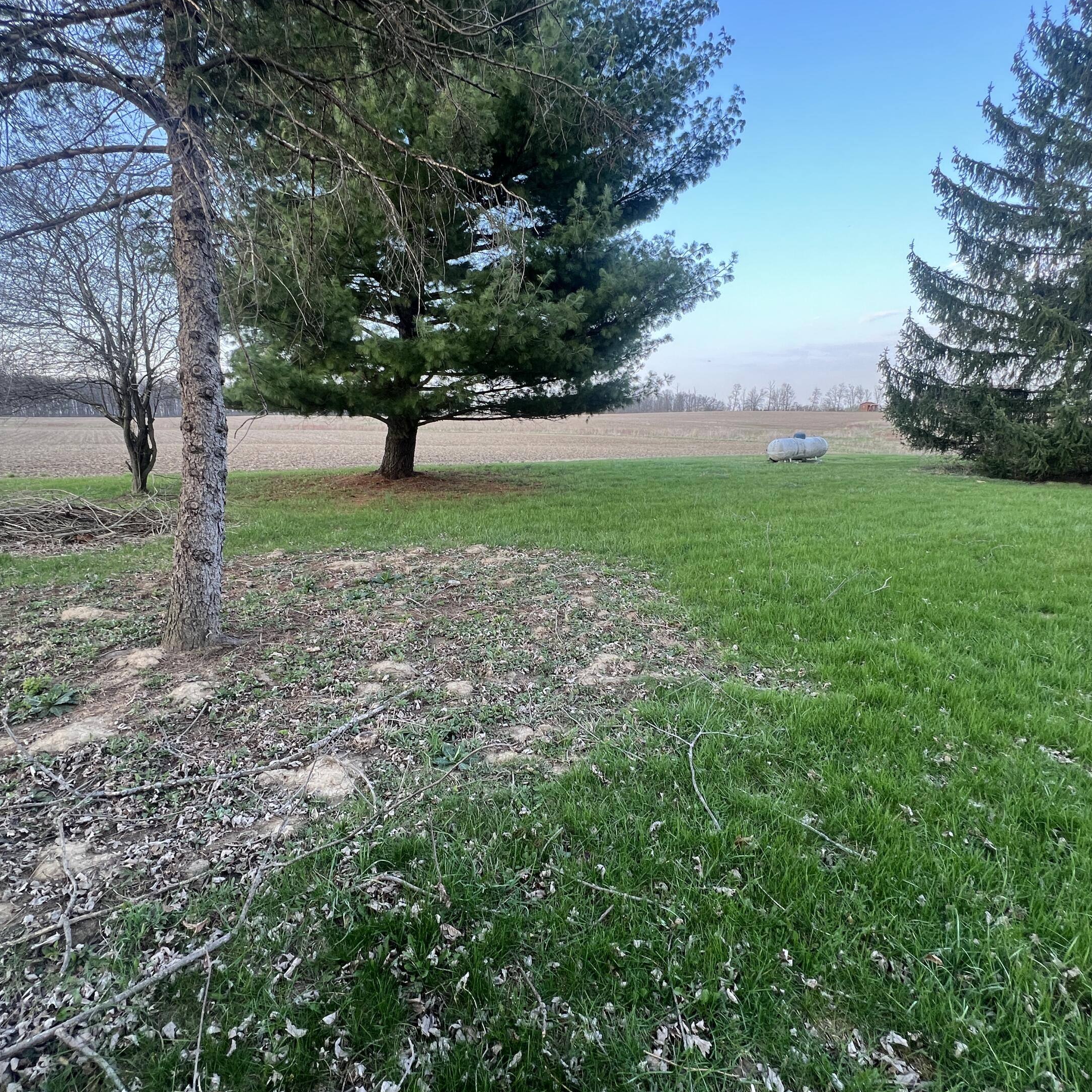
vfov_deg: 87.4
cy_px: 544
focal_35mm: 16
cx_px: 532
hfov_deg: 87.4
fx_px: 571
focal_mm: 1.57
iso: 40
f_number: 1.8
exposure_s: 1/99
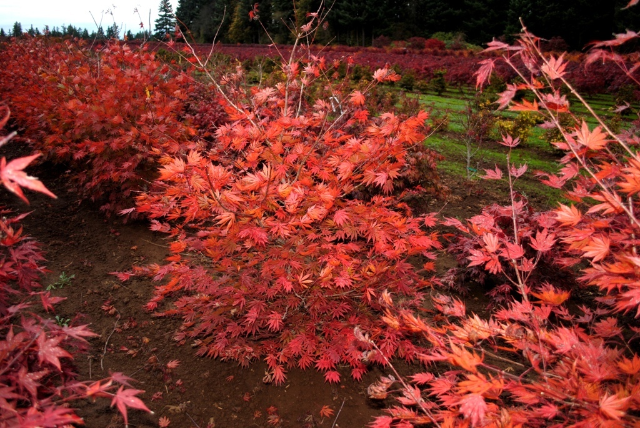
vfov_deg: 48.0
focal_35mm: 27
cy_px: 214
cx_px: 320
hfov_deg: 67.3
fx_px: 480
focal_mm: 18
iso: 200
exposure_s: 1/60
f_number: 3.5
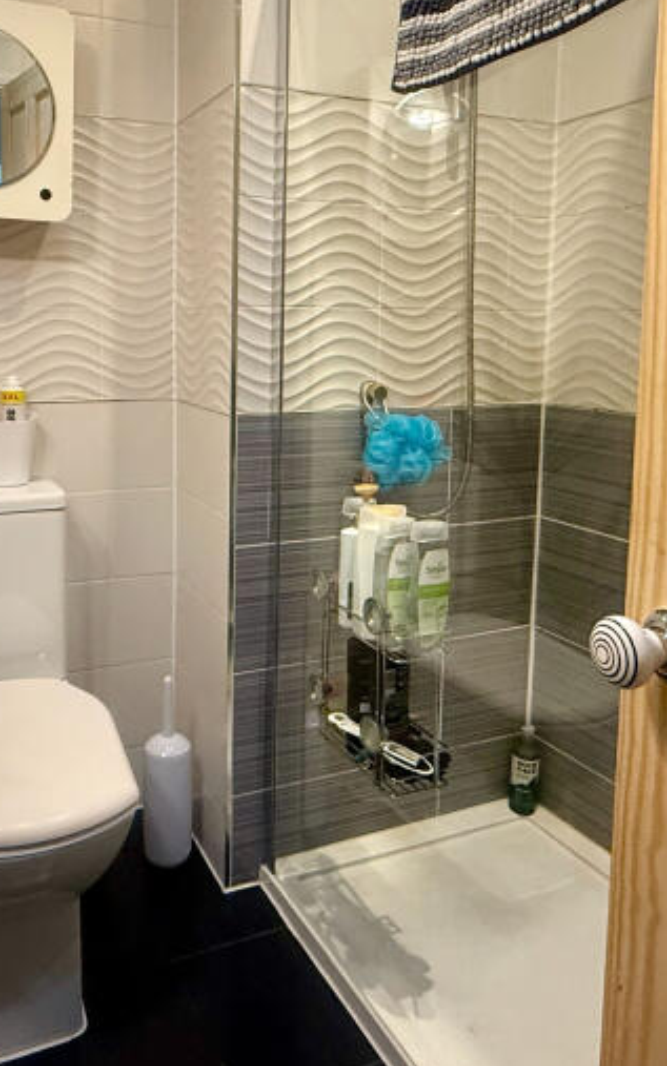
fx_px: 872
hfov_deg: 41.3
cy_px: 404
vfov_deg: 62.1
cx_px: 221
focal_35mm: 30
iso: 250
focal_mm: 2.22
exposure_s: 1/50
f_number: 2.2
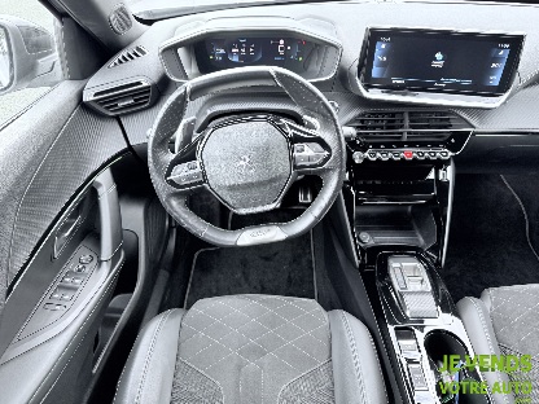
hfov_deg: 71.6
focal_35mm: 24
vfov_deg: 56.8
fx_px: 374
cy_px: 202
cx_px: 270
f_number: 1.78
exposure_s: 1/74
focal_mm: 6.76
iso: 200
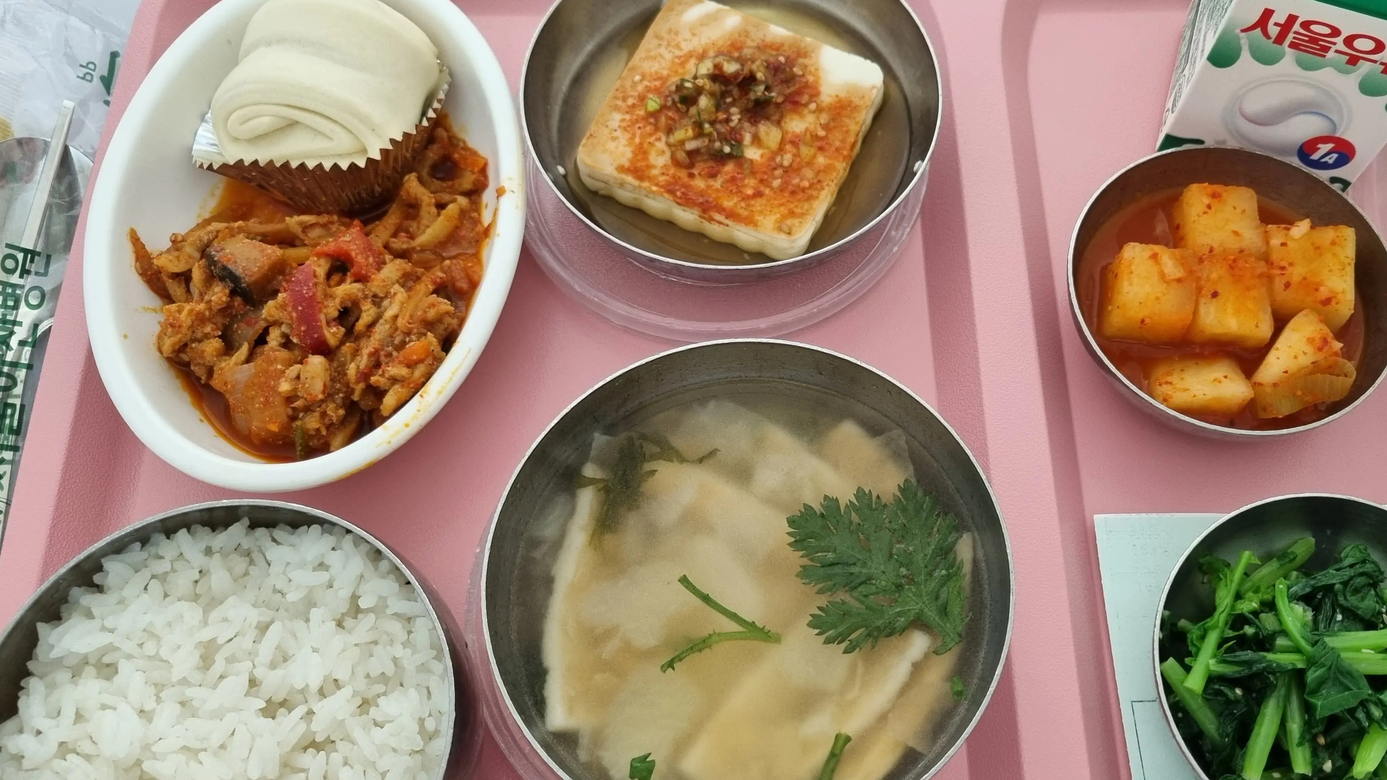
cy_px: 433
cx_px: 818
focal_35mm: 34
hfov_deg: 57.7
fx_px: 1251
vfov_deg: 34.6
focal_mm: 5.4
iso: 250
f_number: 1.8
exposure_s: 1/40
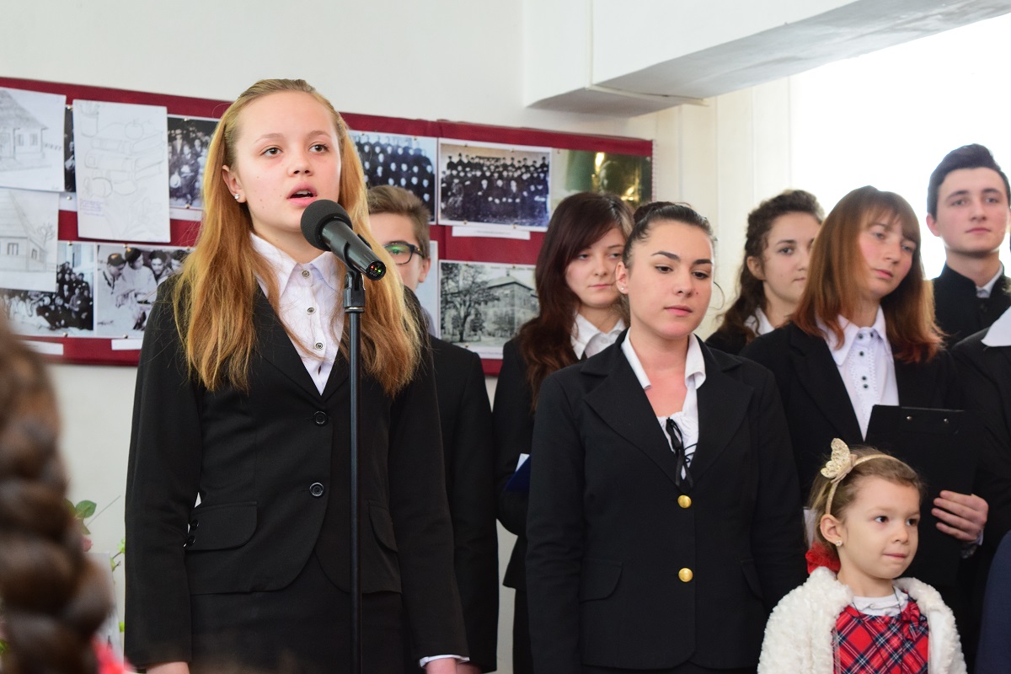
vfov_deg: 18.9
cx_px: 506
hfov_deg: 28.1
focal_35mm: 72
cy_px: 337
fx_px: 2022
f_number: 5.3
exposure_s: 1/25
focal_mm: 48
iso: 1600
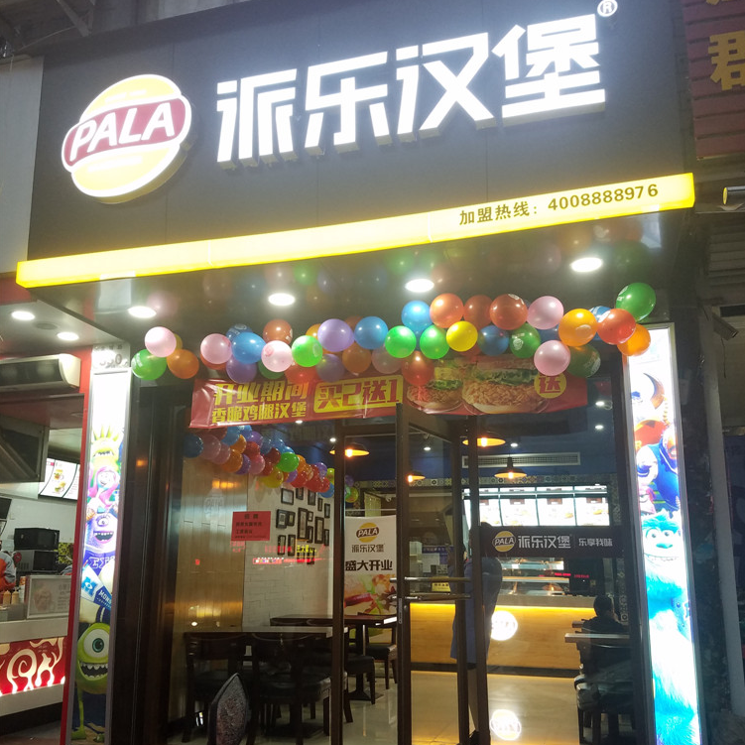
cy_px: 436
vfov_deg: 52.3
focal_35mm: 31
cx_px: 375
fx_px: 755
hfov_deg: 52.5
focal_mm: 4.2
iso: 125
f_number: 1.7
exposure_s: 1/50
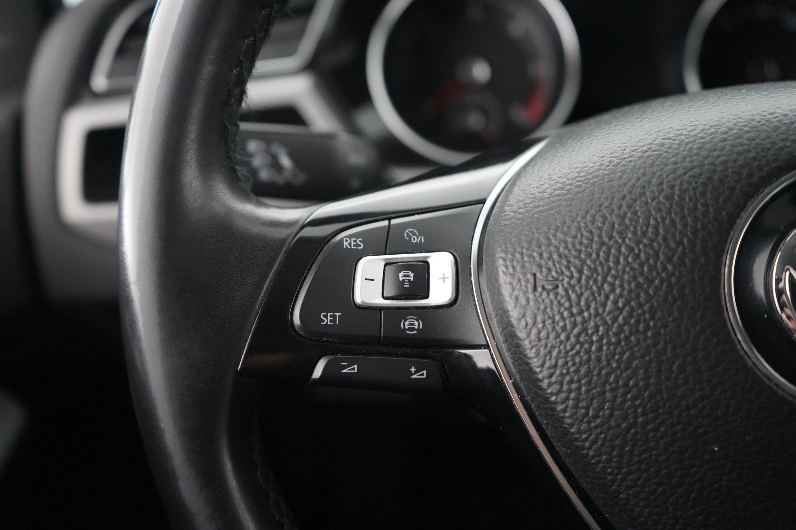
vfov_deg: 45.0
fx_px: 641
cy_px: 265
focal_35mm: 29
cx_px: 398
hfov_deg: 63.7
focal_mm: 29
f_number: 3.5
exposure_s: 1/50
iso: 12800
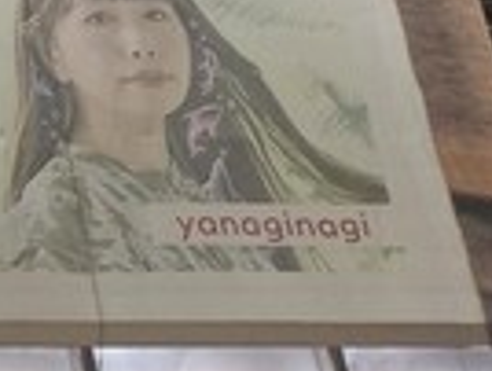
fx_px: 2193
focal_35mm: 154
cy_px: -134
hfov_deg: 9.9
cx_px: -947
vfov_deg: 9.5
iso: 500
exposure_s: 1/120
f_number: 1.8
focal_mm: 5.4
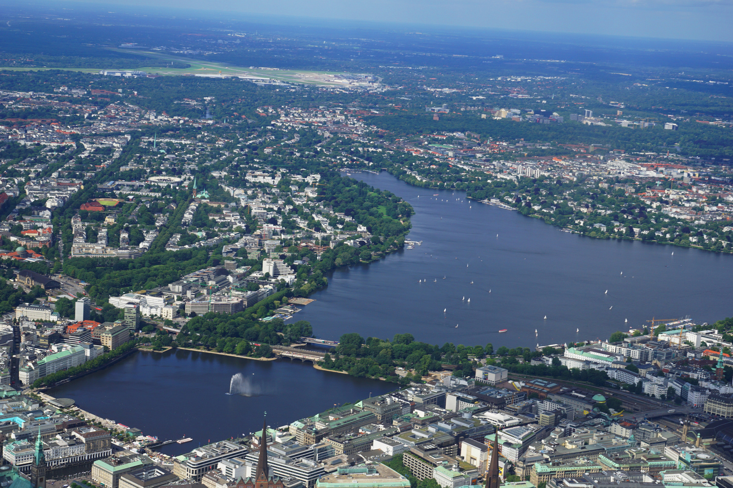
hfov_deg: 33.4
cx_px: 366
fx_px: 1222
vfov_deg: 22.6
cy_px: 244
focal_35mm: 60
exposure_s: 1/160
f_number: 8
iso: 100
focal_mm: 40
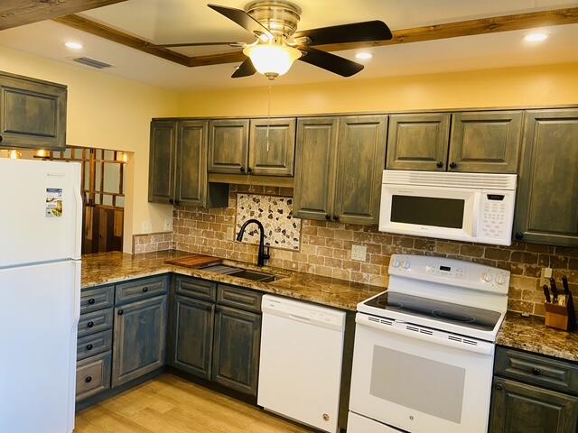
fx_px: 434
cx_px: 289
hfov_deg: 67.3
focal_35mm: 26
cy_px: 216
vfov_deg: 53.1
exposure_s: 1/60
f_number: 1.8
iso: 80
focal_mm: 4.25
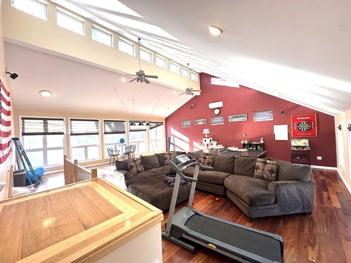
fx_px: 142
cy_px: 132
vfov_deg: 85.7
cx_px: 176
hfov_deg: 102.1
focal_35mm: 14
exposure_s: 1/99
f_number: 2.2
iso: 64
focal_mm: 2.22
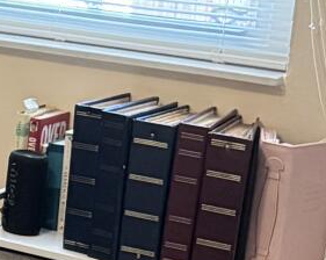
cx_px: -473
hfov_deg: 10.0
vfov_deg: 9.2
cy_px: 21
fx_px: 1609
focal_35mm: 167
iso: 640
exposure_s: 1/60
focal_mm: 6.76
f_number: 1.78
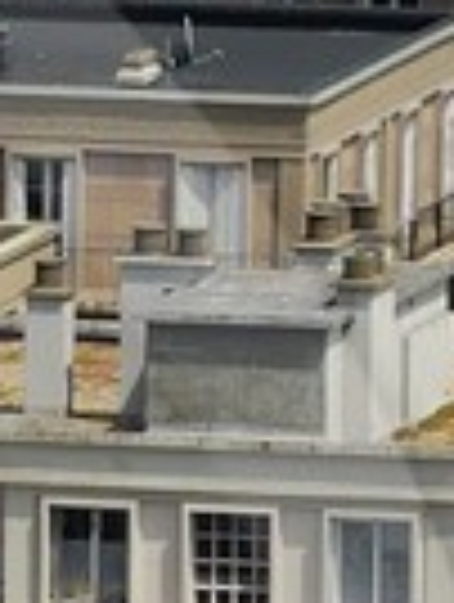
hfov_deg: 1.0
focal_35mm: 1544
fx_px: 26915
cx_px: -1299
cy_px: 1224
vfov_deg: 1.3
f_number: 13
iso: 200
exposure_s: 1/250
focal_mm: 135
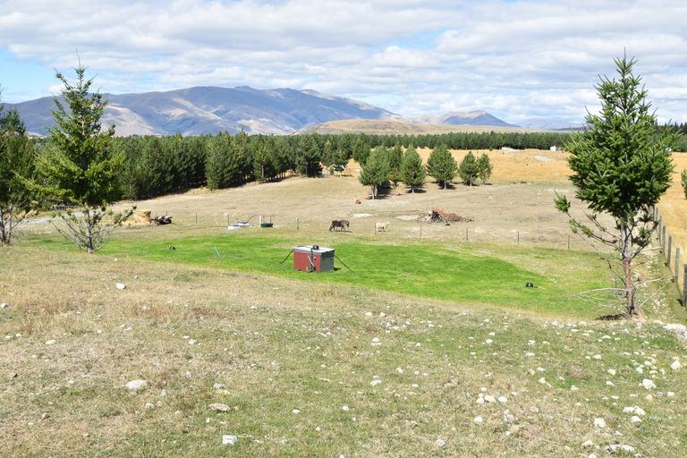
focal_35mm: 36
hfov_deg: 53.1
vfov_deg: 36.9
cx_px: 344
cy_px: 229
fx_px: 687
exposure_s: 1/400
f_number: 10
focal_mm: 24
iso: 200
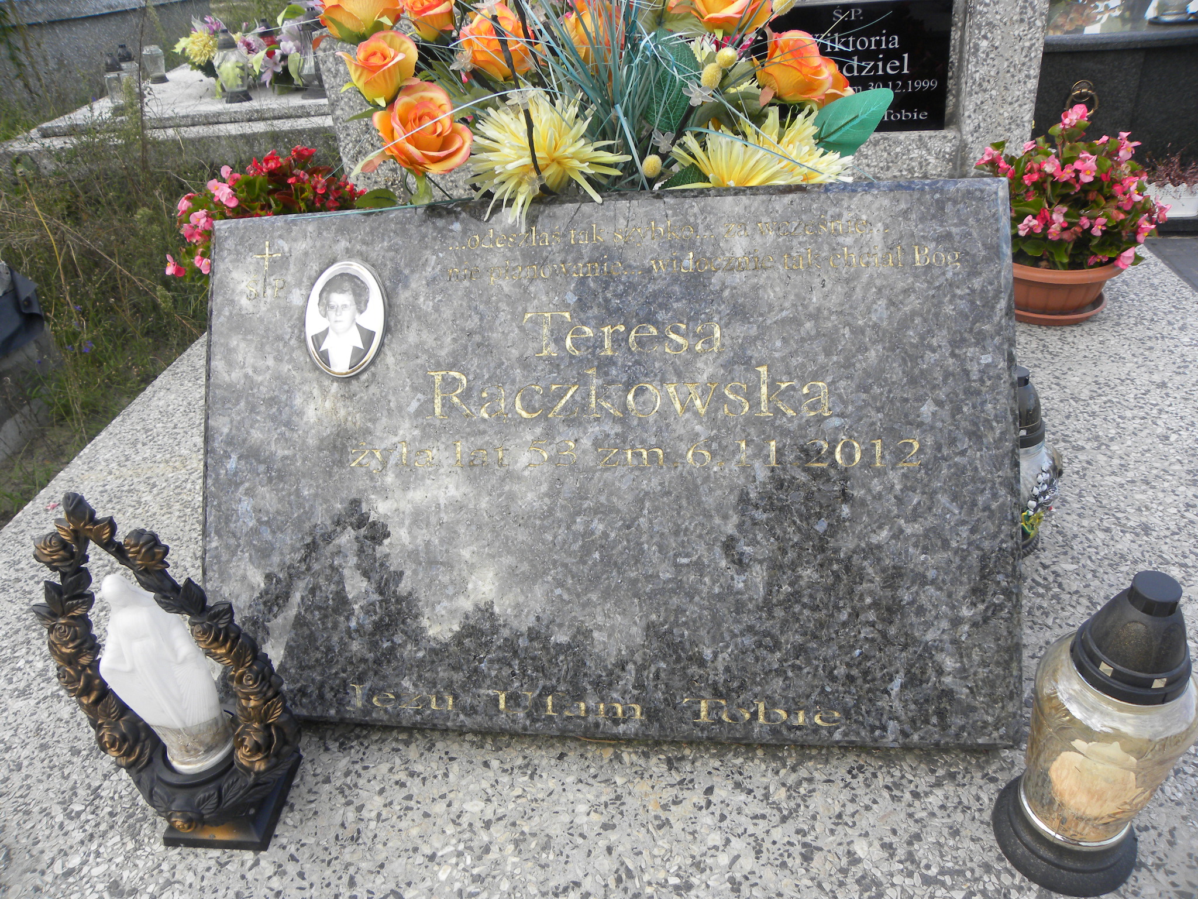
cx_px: 599
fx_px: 900
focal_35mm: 26
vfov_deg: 53.1
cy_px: 450
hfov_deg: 67.3
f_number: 3.5
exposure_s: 1/110
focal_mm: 4.6
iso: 64
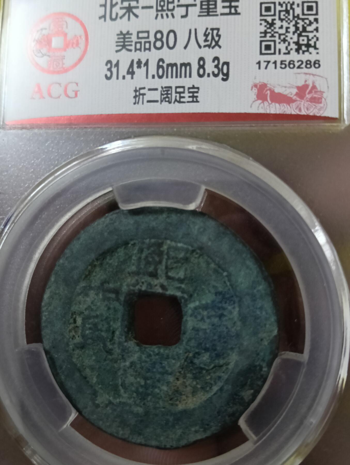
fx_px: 417
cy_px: 232
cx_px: 175
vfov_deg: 58.3
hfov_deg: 45.5
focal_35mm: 31
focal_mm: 3.98
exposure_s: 1/20
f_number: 1.8
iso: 1250
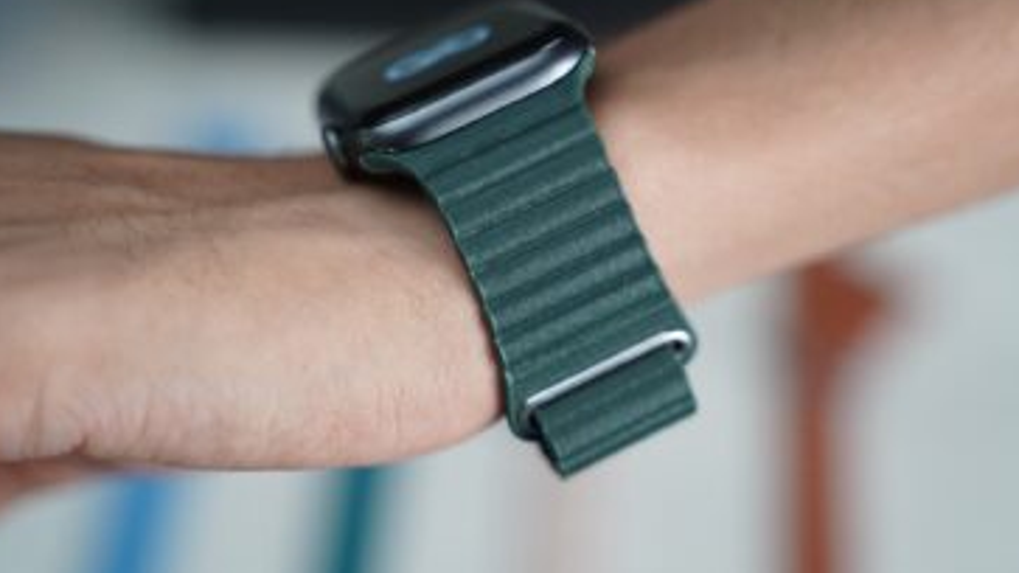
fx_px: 1999
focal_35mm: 74
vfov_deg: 16.3
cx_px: 483
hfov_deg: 28.6
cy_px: 246
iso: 1250
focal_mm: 64
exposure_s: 1/90
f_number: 3.5
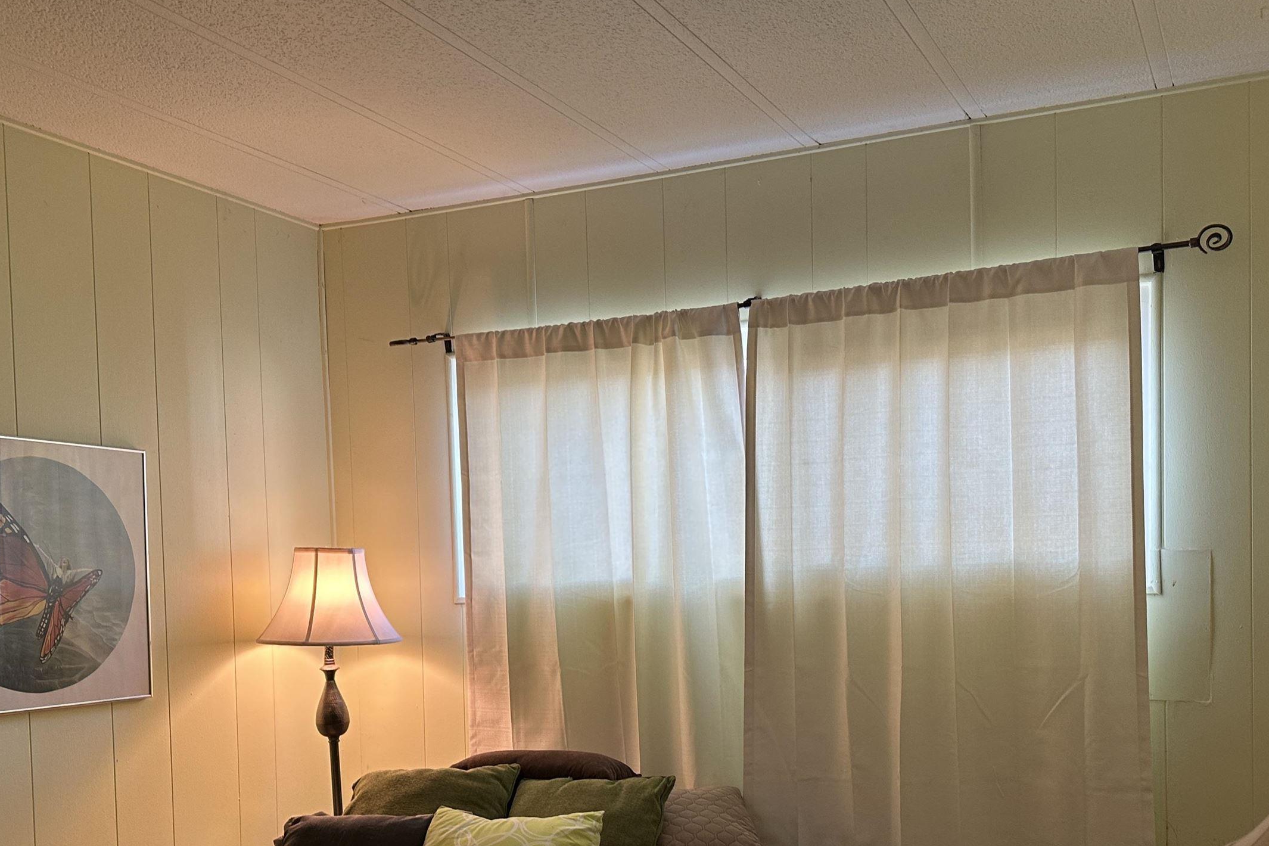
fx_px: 1269
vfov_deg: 36.0
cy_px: 632
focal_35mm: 36
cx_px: 673
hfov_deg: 53.1
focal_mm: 6.86
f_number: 1.78
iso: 125
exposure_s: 1/60
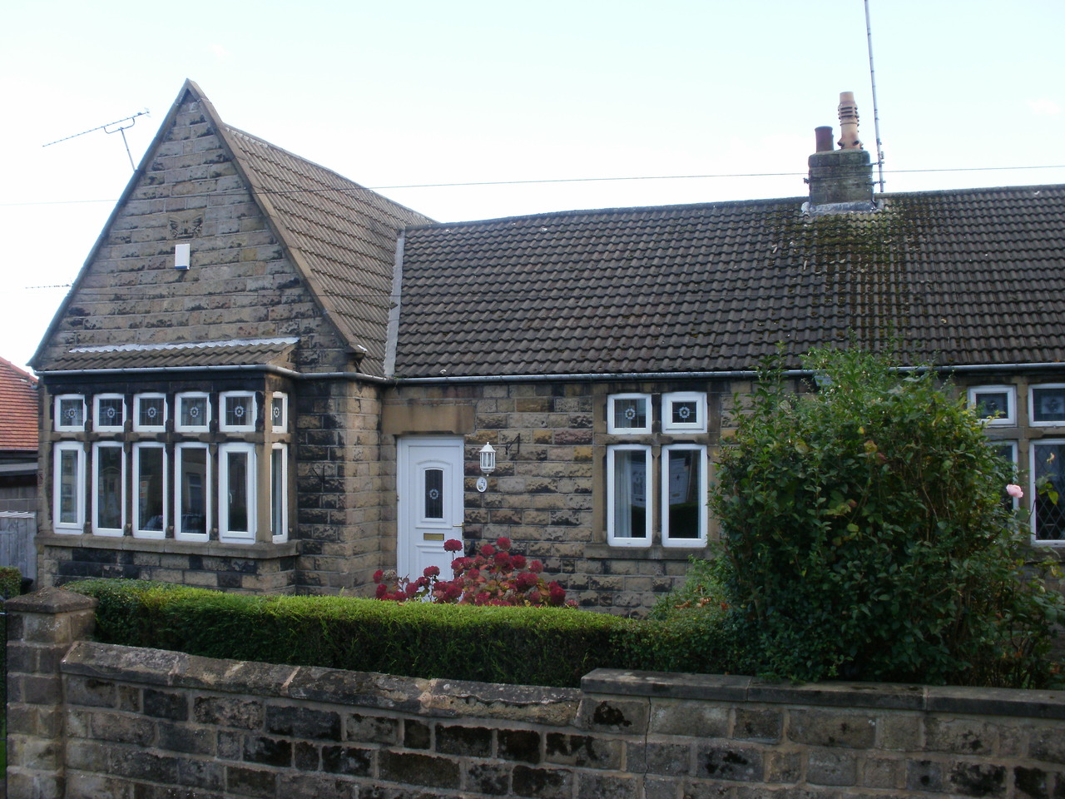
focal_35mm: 36
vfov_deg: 39.7
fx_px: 1108
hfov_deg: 51.4
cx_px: 532
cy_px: 400
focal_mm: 6.3
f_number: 5.6
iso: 100
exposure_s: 1/60
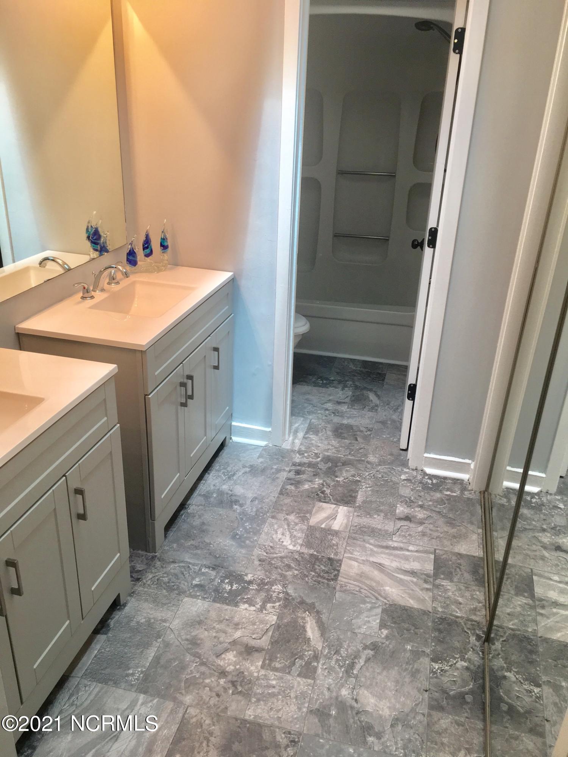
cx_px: 284
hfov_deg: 48.2
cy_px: 378
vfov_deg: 61.7
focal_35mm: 29
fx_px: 634
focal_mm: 4.15
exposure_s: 1/60
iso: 32
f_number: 2.2
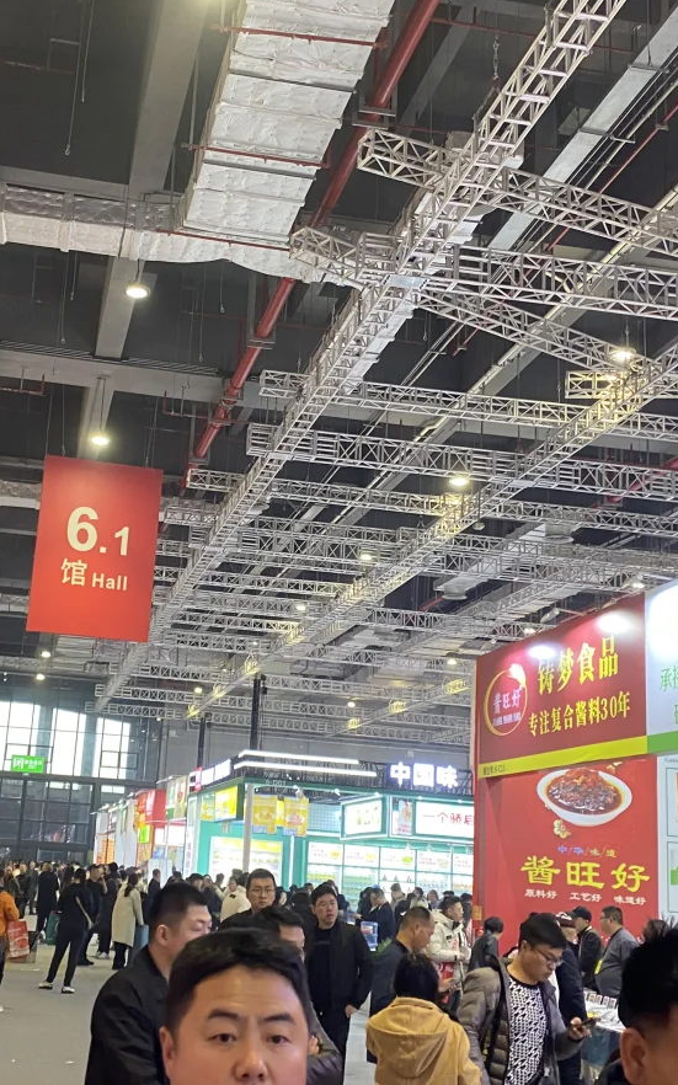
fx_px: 1331
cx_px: 218
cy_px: 533
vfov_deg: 44.4
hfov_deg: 28.4
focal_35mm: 45
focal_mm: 4.25
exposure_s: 1/60
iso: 125
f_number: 1.8
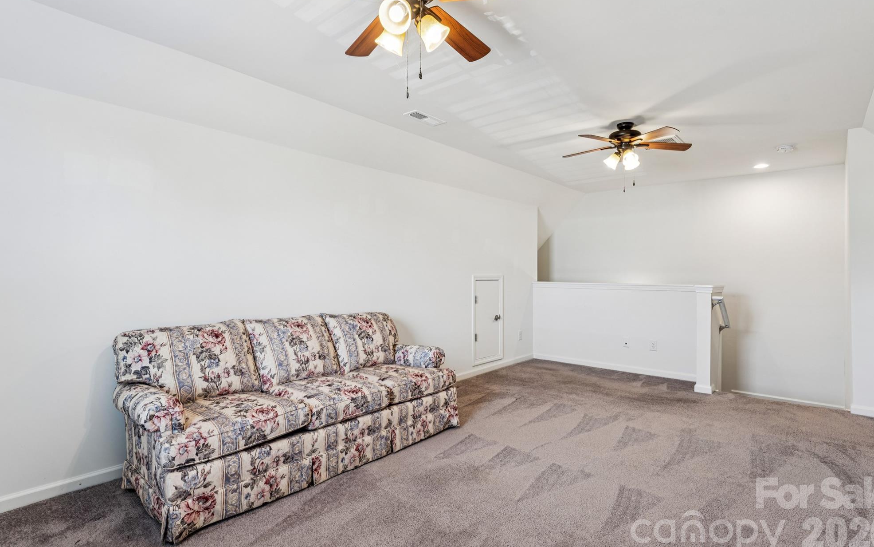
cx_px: 443
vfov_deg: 64.1
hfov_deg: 90.1
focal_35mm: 18
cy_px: 262
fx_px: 436
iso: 100
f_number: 10
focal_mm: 17.3
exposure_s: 1/2.5
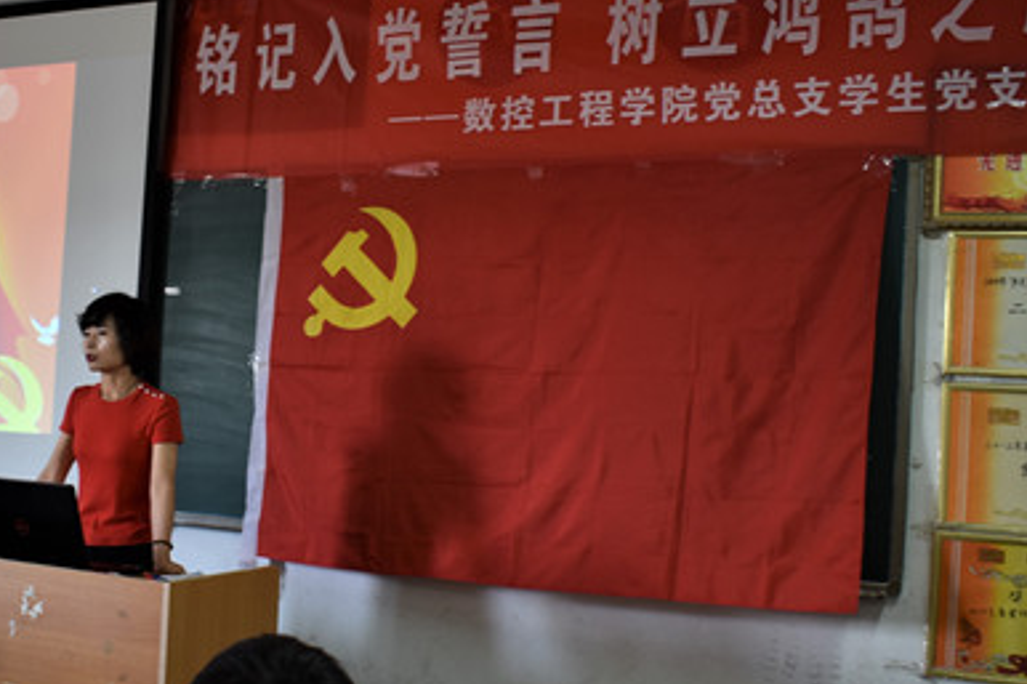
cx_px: 279
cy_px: 365
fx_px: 1397
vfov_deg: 27.5
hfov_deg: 39.5
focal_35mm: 49
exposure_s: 1/30
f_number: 3.5
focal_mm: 18
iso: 280
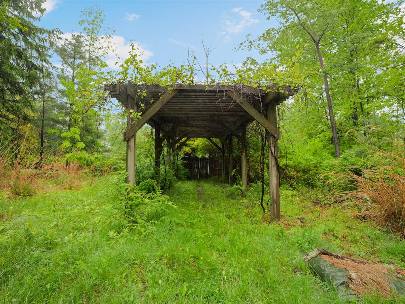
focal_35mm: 18
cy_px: 152
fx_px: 211
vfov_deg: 71.6
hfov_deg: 87.7
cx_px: 202
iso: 200
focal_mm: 9
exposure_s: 1/200
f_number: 2.8
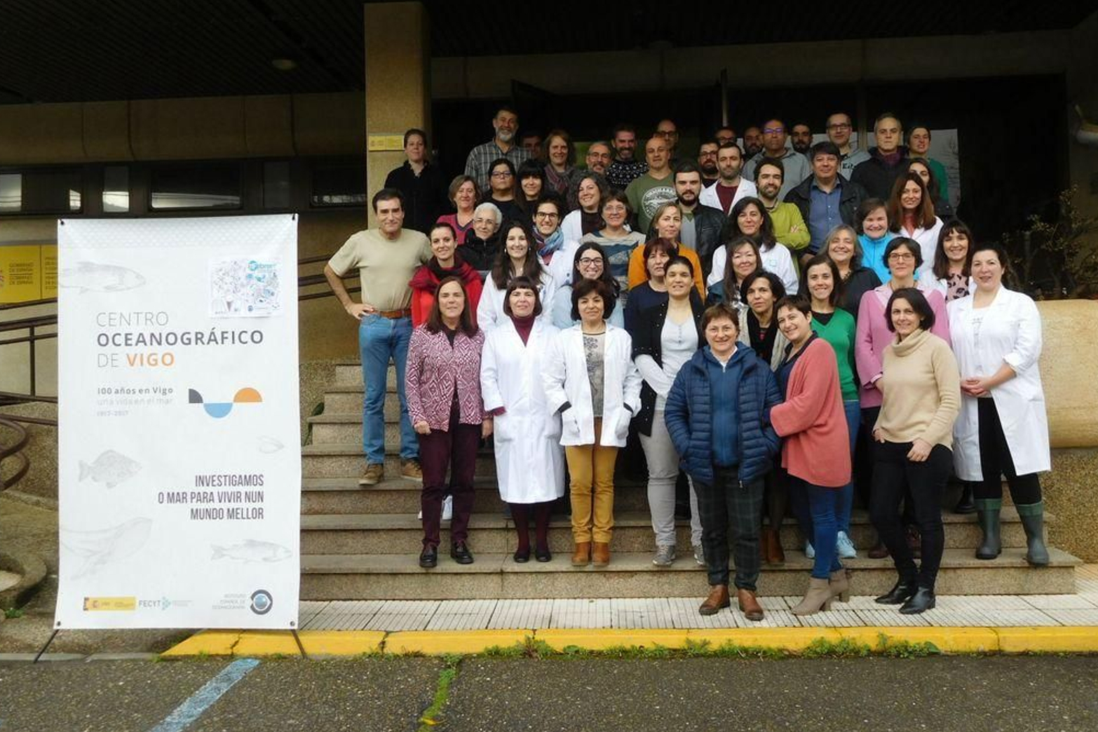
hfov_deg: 55.8
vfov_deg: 38.8
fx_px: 1037
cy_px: 329
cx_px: 545
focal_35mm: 34
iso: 125
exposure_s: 1/200
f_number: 3.6
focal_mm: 5.7
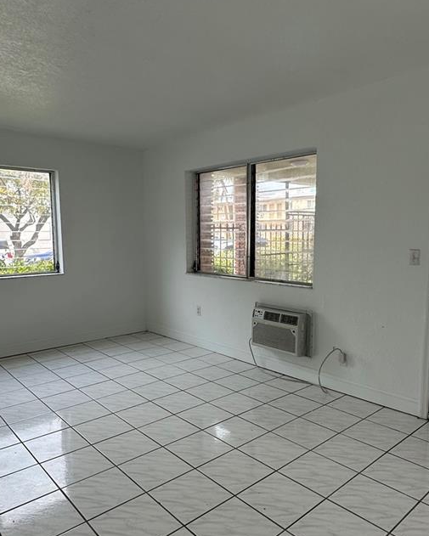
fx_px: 413
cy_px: 281
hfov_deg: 54.9
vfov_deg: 66.0
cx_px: 212
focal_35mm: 26
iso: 40
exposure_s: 1/145
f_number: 2.2
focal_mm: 2.22
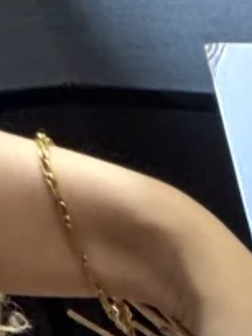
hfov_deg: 10.6
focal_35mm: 99
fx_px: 961
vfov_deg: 11.3
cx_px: 743
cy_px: 1020
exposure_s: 1/50
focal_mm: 2.22
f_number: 2.2
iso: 200
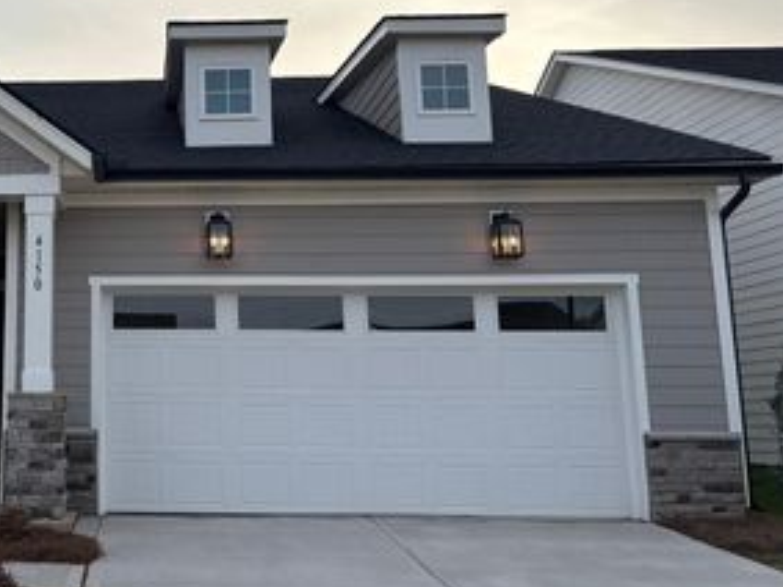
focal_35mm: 46
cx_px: 94
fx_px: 1040
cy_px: 212
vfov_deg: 31.3
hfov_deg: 38.7
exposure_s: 1/2857
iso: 50
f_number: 1.6
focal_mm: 5.96
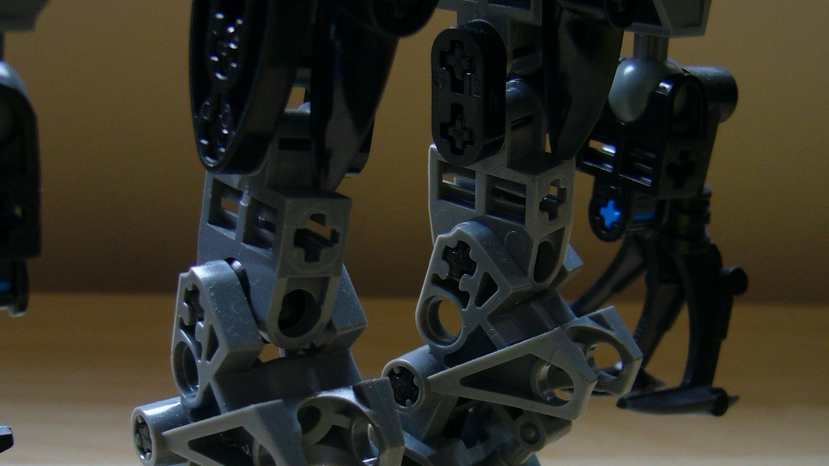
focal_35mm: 56
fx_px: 1231
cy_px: 346
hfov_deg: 37.2
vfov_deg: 21.3
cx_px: 401
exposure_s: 1/60
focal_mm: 5.8
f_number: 2.8
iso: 100
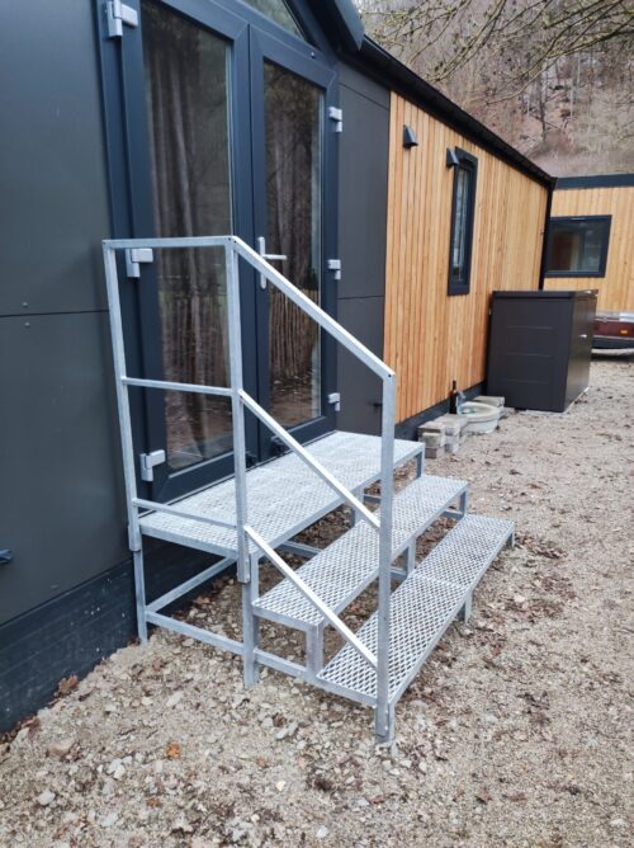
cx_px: 317
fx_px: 416
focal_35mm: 17
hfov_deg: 74.7
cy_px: 424
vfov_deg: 91.1
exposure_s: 1/50
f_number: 1.79
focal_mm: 4.74
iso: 551
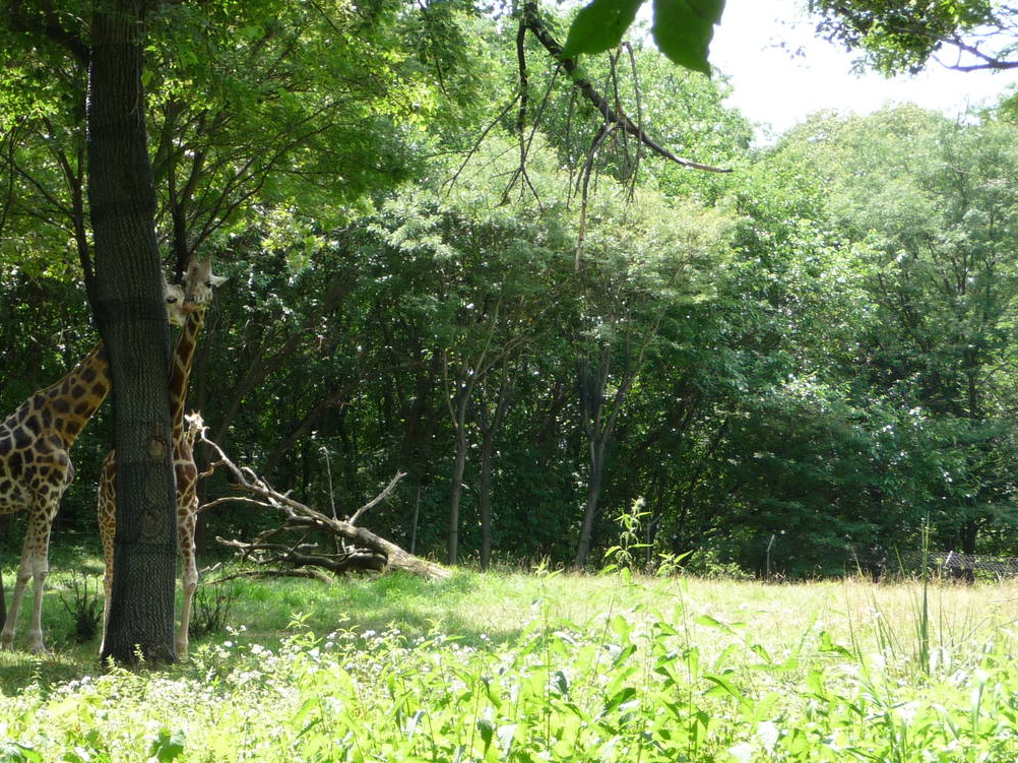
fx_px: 3146
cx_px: 360
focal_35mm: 107
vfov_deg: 13.8
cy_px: 417
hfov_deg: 18.3
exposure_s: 1/100
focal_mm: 11.3
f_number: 4.5
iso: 100
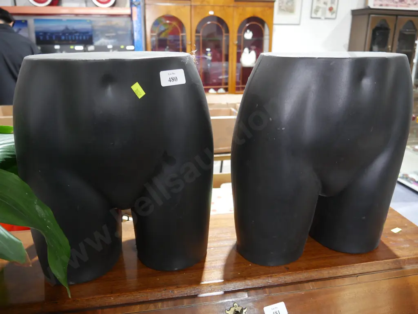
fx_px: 338
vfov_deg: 49.8
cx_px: 209
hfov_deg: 63.4
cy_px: 157
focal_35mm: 28
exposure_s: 1/60
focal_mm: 14
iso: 1250
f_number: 3.5
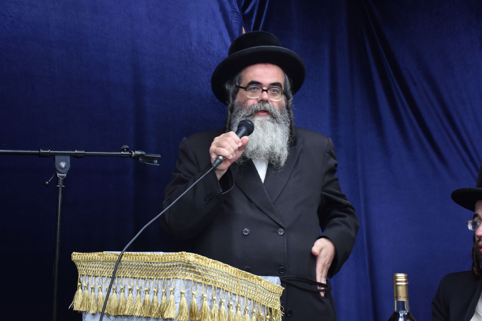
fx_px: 703
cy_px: 160
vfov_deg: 25.7
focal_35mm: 52
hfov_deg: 37.9
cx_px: 241
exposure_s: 1/100
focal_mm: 35
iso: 1000
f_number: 5.6
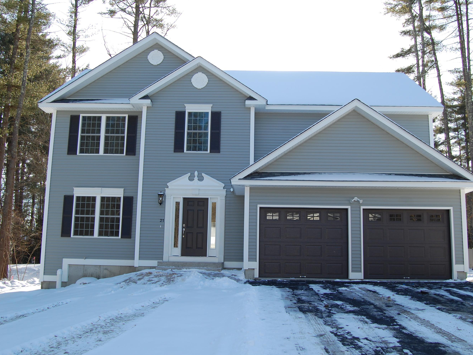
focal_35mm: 38
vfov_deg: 38.2
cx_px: 244
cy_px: 177
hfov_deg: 49.5
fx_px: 513
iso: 200
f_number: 7.1
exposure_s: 1/200
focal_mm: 23
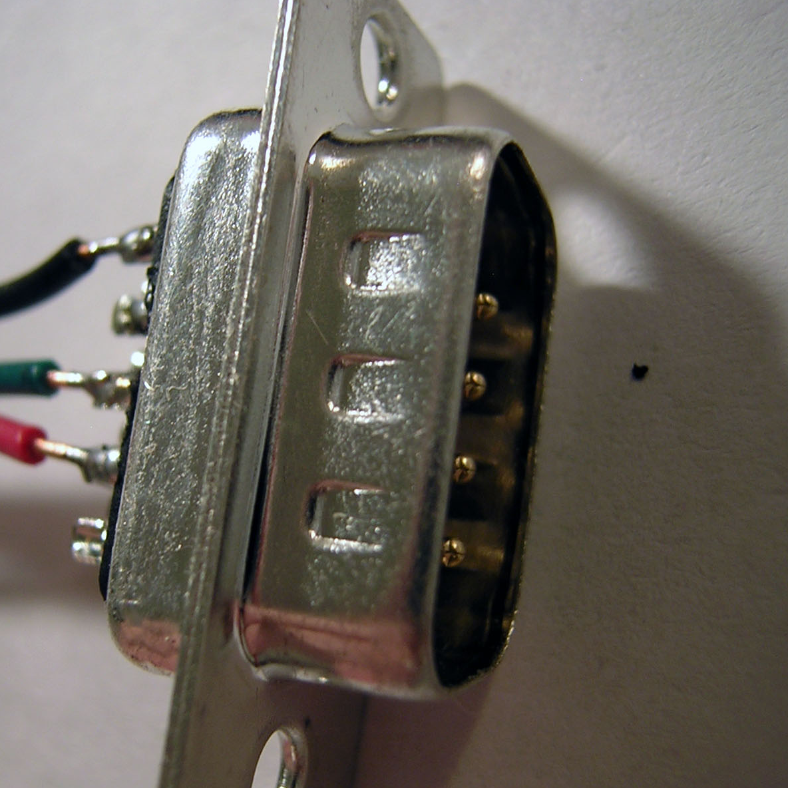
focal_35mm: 43
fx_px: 1107
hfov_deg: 38.9
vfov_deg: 39.2
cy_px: 391
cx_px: 297
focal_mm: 4.7
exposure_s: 1/5.9
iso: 100
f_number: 2.6
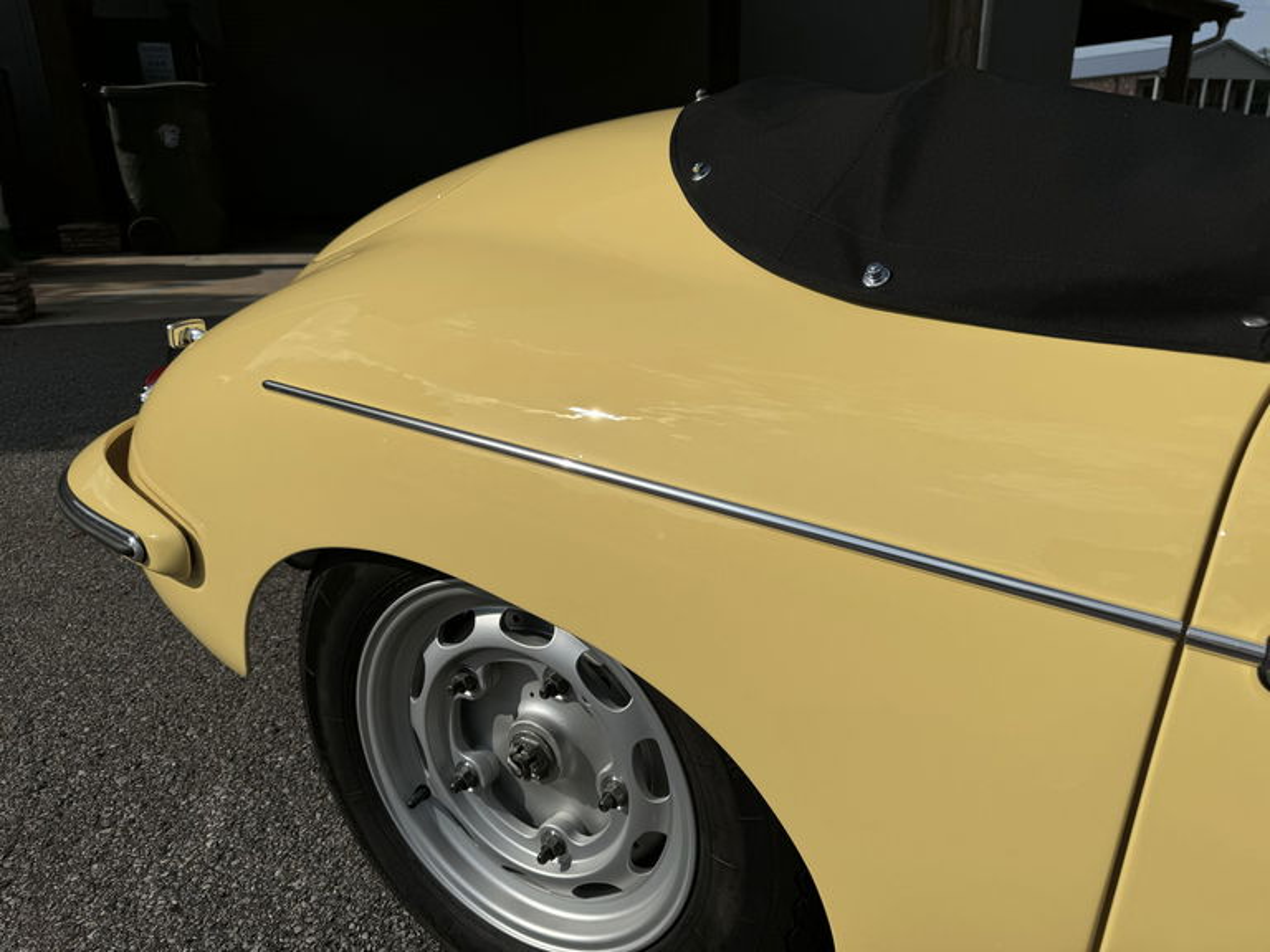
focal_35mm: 24
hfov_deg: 71.6
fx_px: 881
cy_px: 476
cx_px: 635
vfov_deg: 56.8
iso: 80
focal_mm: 6.76
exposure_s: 1/12346
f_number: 1.78
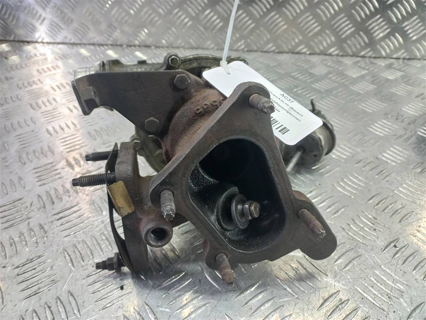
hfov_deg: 69.4
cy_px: 160
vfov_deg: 54.9
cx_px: 213
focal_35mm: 25
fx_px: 308
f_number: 1.8
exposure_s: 1/50
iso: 160
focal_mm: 4.6
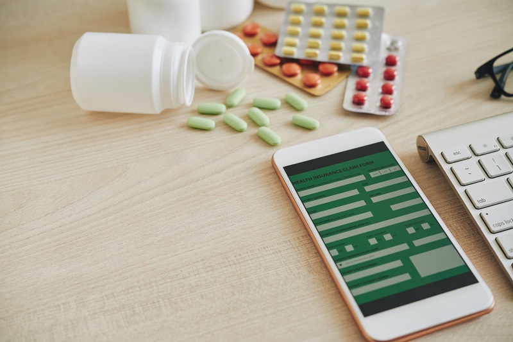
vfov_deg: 22.6
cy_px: 171
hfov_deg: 33.4
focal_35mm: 60
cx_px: 256
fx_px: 855
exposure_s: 1/350
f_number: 4.8
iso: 560
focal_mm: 60
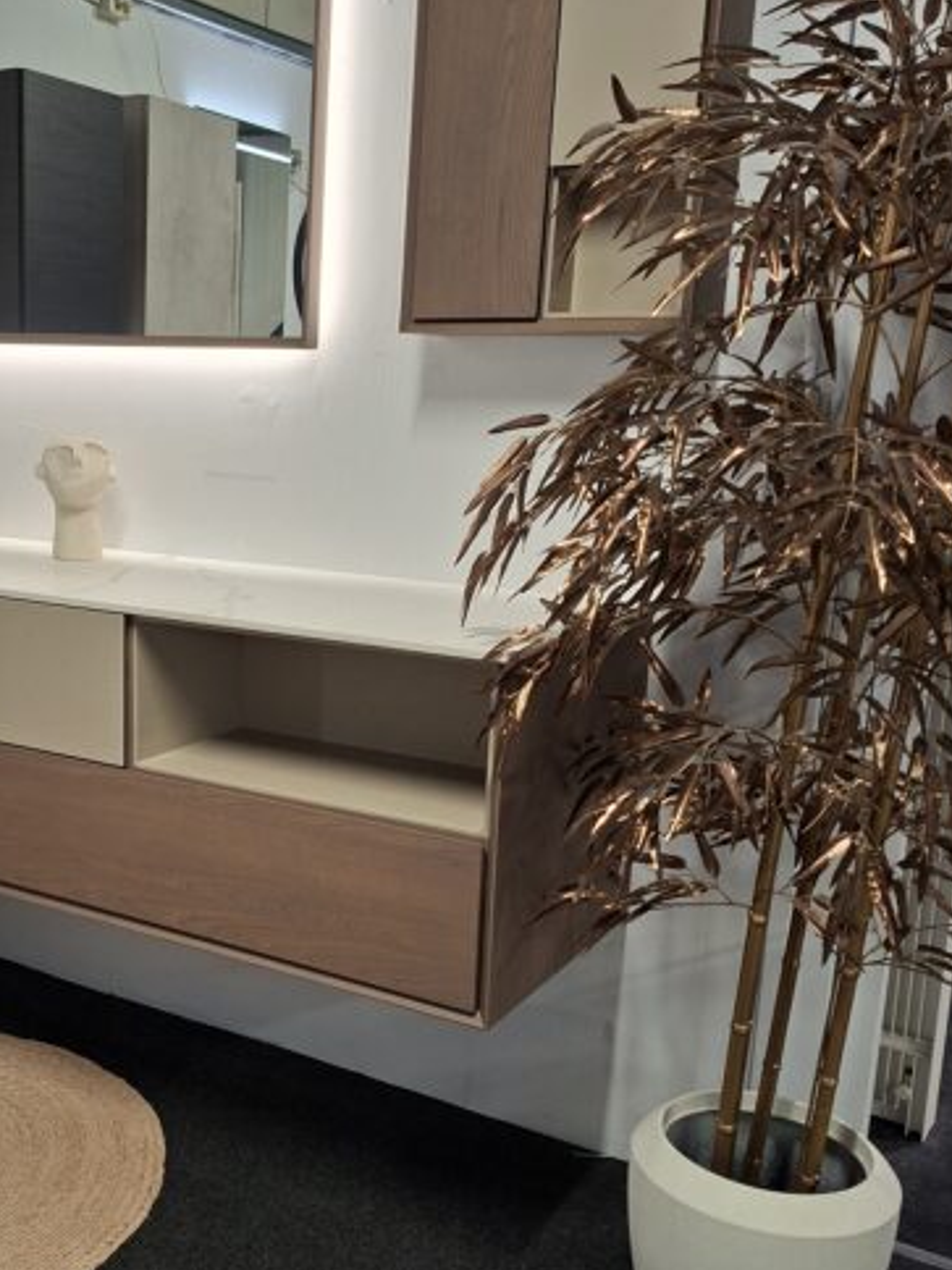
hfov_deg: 37.0
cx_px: 260
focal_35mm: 38
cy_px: 701
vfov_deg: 48.9
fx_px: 1393
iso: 160
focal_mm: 5.54
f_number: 1.8
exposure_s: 1/50
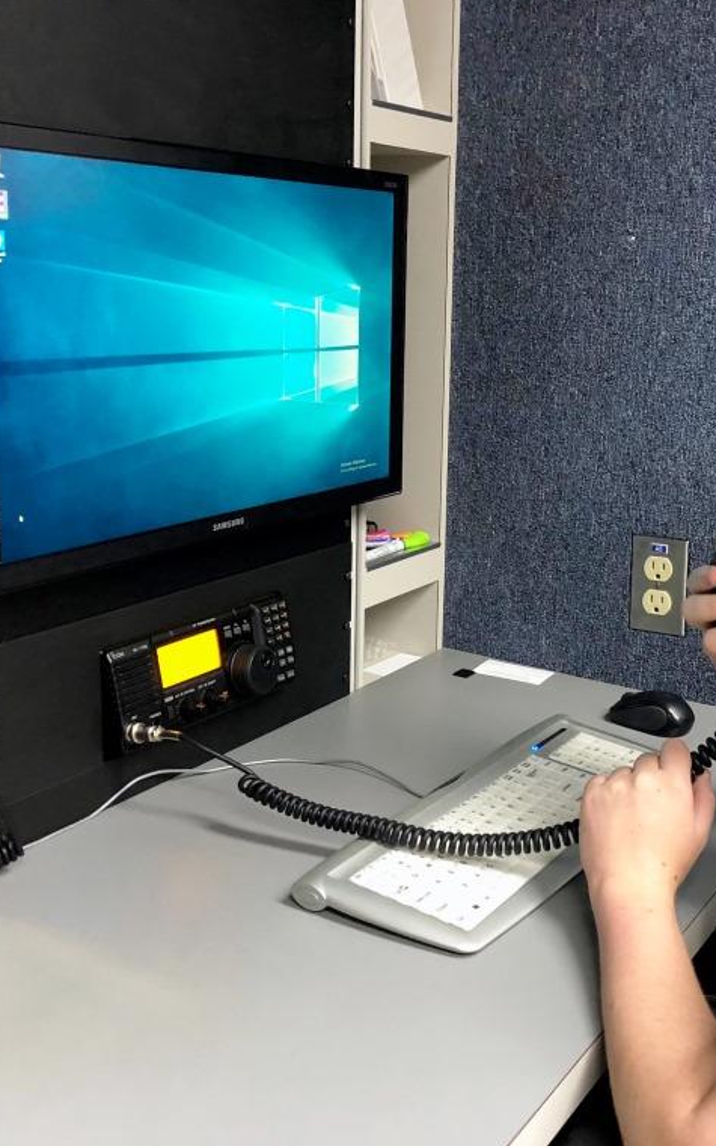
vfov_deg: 49.3
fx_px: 1249
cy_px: 570
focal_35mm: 40
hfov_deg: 31.7
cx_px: 496
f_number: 1.8
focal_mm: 4
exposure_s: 1/13
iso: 100
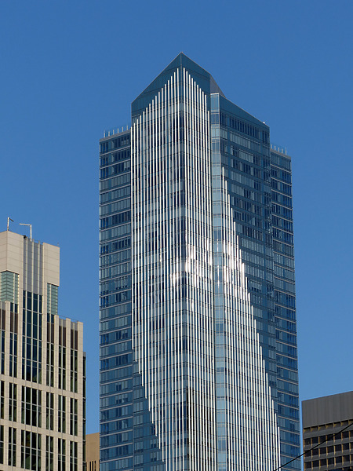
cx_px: 176
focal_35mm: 150
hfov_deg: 9.9
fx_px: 2040
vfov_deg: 13.2
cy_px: 236
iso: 100
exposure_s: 1/1600
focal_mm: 27
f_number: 4
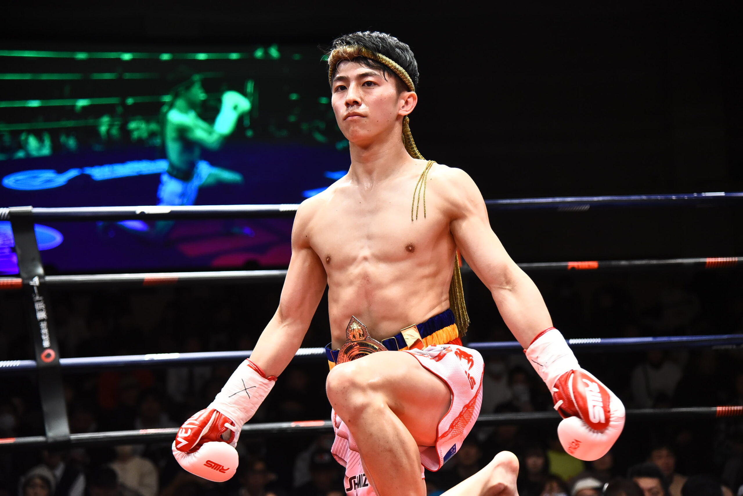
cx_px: 372
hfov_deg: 27.0
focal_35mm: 75
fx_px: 1548
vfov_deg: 18.2
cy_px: 248
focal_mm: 75
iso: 4000
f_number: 4
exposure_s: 1/1000
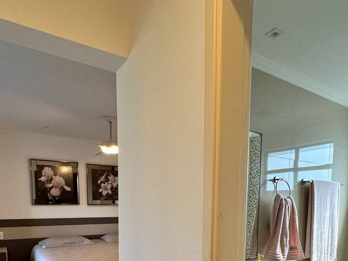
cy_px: 227
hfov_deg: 65.3
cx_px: 182
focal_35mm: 27
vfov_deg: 47.0
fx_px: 271
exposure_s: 1/120
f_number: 2.2
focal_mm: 2.22
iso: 125
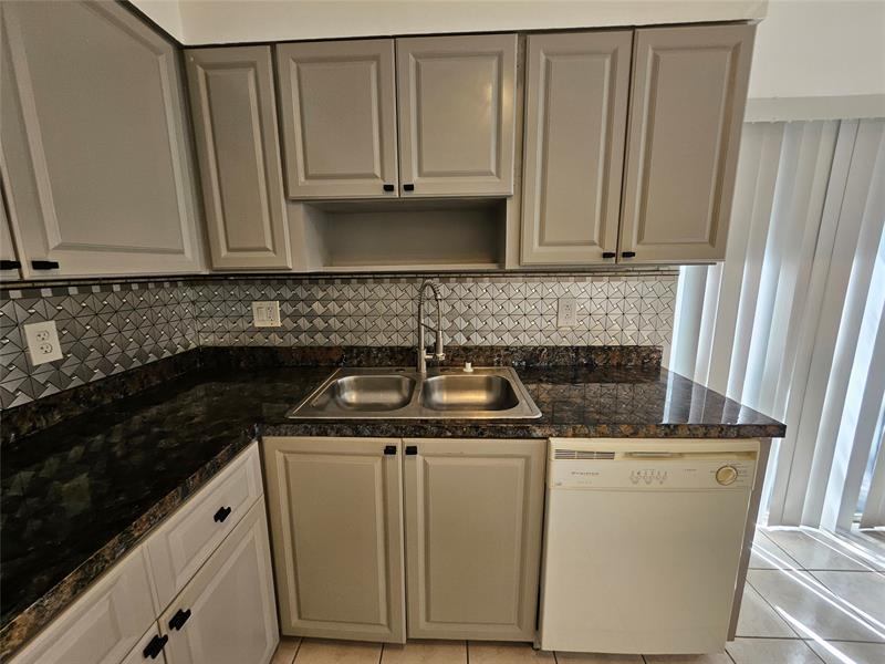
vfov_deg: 89.9
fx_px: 332
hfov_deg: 106.2
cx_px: 442
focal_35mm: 13
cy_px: 332
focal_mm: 1.74
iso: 100
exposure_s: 1/60
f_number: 2.2
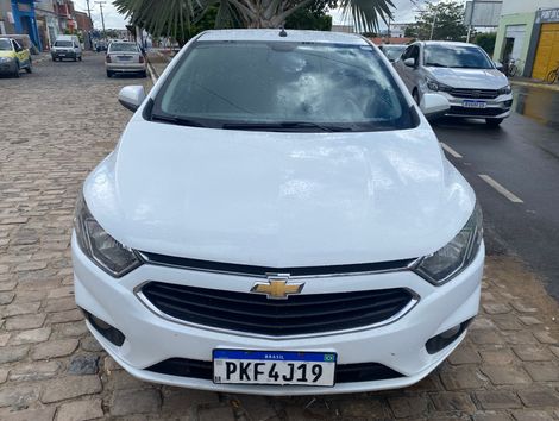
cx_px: 280
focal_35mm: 26
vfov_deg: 53.2
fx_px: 421
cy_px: 210
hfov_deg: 67.2
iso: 32
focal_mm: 4.25
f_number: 1.8
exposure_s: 1/3125
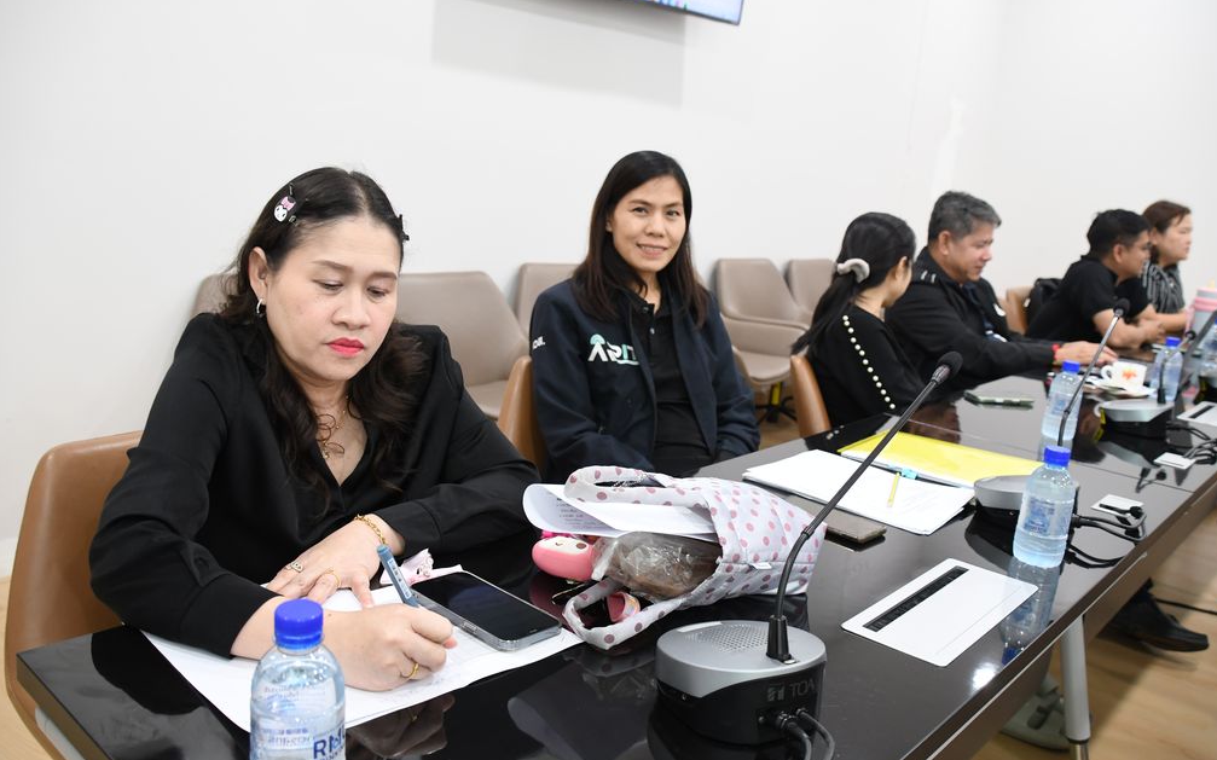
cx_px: 615
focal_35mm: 28
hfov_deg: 66.5
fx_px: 929
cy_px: 369
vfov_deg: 44.5
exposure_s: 1/50
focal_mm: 18
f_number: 4
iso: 1100
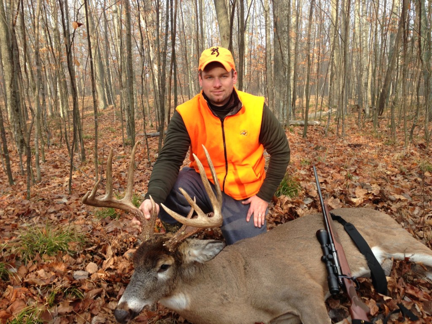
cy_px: 162
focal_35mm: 33
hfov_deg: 55.4
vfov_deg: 42.9
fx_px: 412
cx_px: 216
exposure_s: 1/266
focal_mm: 4.13
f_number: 2.4
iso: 50
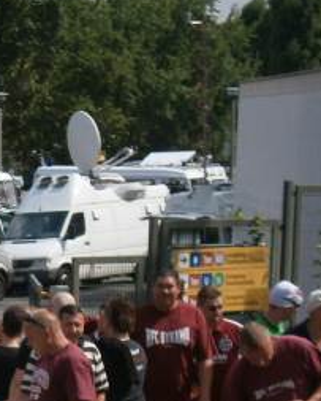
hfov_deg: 7.3
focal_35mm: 208
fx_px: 2466
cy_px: 440
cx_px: -196
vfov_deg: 9.2
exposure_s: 1/800
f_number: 3.9
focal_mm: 10.7
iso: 80
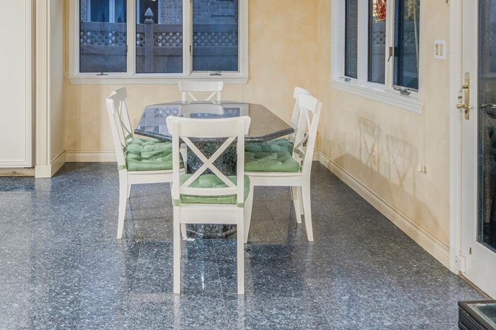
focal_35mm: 33
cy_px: 16
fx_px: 455
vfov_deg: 36.7
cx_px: 184
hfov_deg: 56.5
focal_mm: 14
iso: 1000
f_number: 10
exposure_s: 1/8
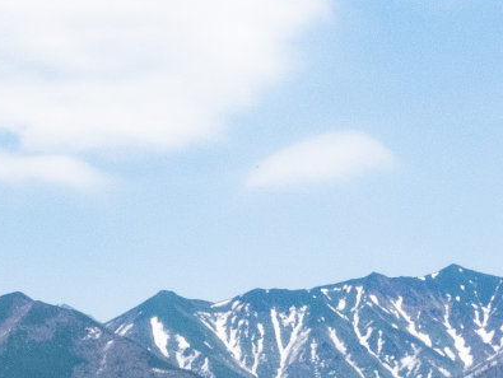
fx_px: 2531
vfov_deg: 8.4
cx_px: 146
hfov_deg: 11.3
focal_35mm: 174
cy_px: 531
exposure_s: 1/320
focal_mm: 7.7
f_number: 8
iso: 100
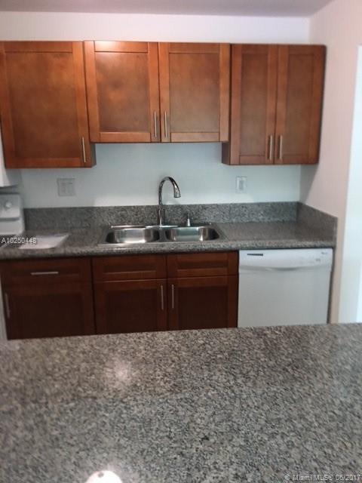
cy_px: 242
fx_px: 404
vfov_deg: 61.7
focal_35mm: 29
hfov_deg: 48.2
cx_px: 181
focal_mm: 4.15
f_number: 2.2
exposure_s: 1/15
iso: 64
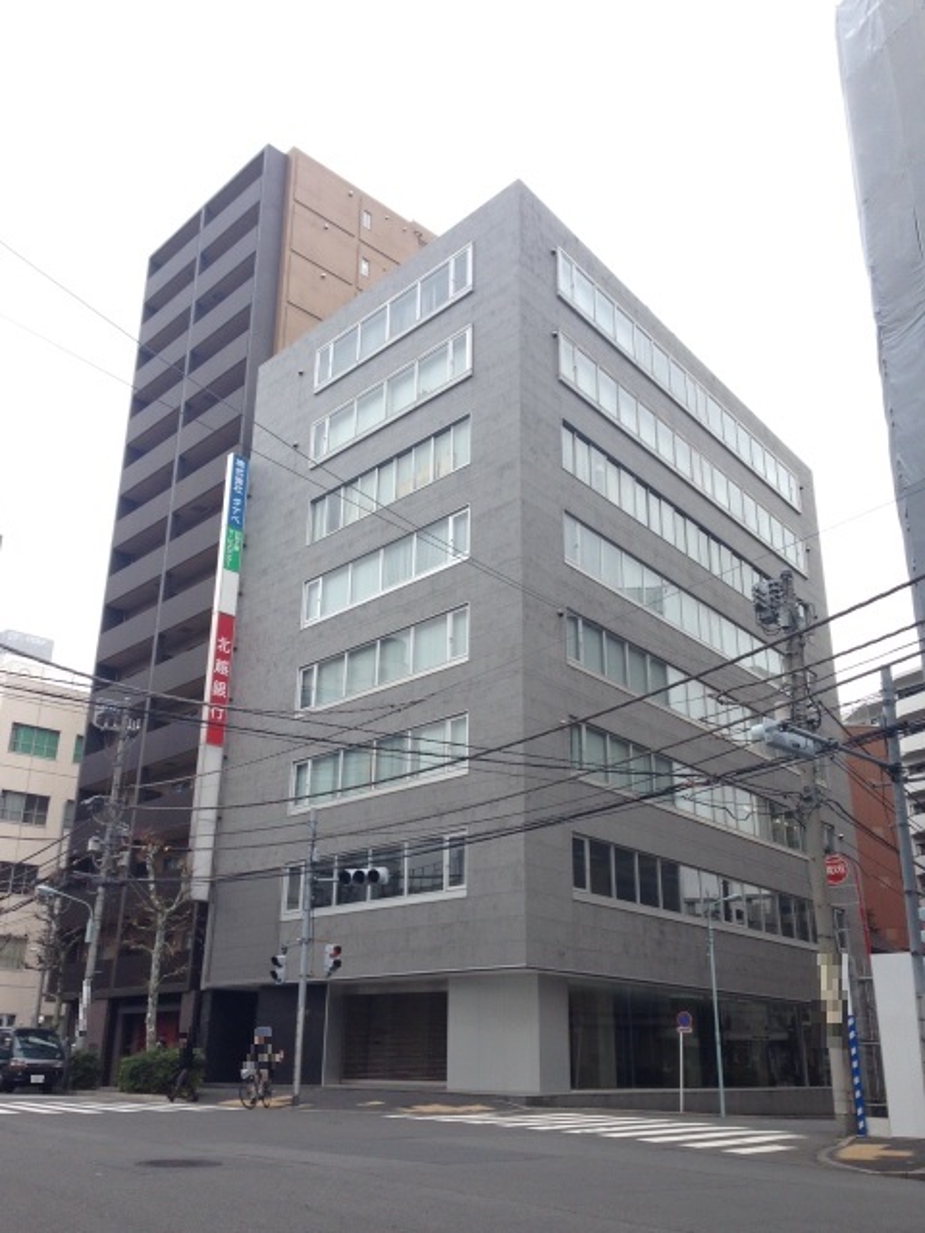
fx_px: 1176
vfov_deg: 55.4
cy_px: 616
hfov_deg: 42.9
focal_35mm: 33
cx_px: 462
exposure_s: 1/521
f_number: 2.4
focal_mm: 4.12
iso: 50
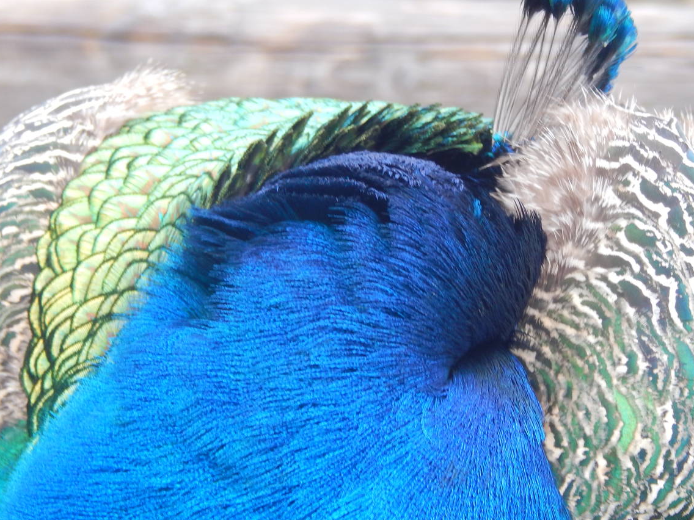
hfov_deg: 5.6
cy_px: 346
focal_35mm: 355
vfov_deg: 4.2
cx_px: 305
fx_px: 7117
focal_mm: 44.9
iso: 140
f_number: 5.6
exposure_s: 1/30
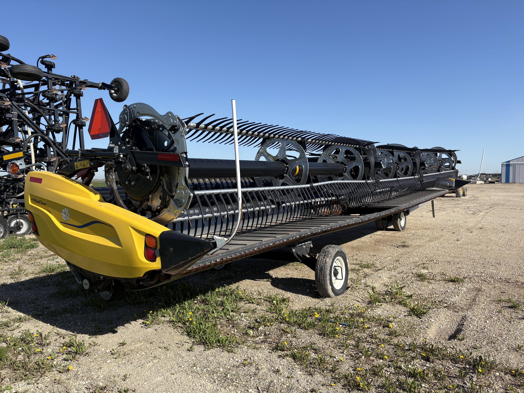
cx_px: 262
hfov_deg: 67.3
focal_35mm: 26
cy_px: 196
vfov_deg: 53.1
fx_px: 394
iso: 50
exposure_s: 1/3279
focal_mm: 5.96
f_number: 1.6
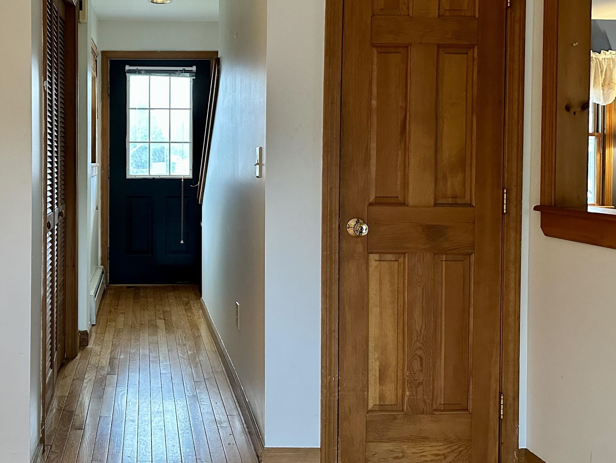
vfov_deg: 36.5
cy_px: 161
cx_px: 170
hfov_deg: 46.5
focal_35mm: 39
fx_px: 694
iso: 500
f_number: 1.78
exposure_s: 1/60
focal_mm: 6.86
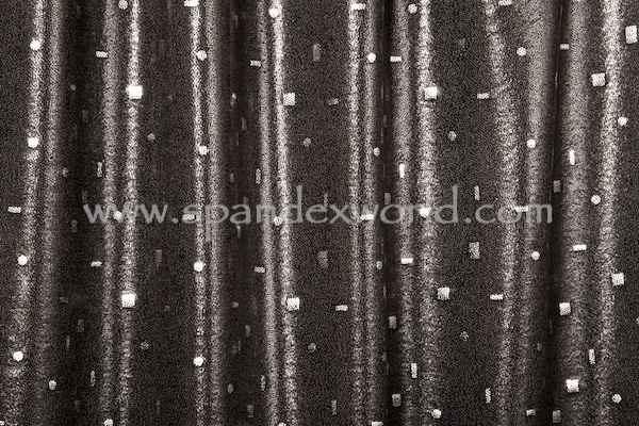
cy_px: 213
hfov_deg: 12.2
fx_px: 2982
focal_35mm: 168
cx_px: 320
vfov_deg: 8.2
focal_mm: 112
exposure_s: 1/200
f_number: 11
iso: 125
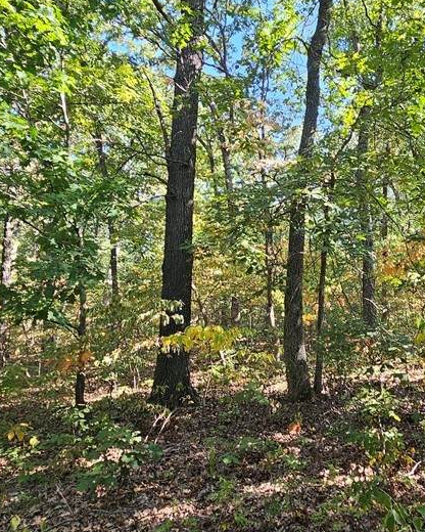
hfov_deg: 53.4
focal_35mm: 25
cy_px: 220
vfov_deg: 67.6
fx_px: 393
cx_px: 333
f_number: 2.2
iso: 50
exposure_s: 1/120
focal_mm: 2.2
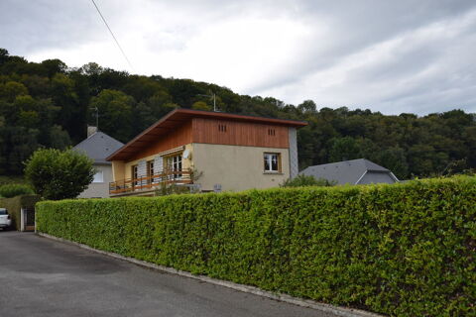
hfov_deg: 53.1
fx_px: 476
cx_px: 238
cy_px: 158
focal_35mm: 36
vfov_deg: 36.9
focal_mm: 24
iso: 100
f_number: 8
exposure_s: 1/200
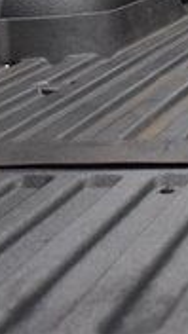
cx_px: 460
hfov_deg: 8.1
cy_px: -45
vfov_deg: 15.2
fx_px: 1214
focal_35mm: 137
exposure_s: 1/60
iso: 1600
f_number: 5
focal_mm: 24
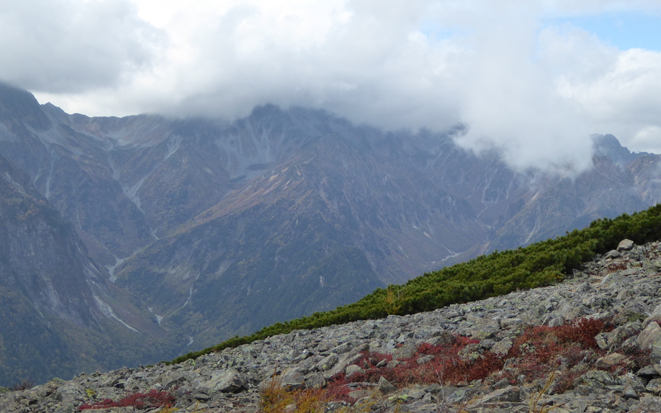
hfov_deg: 39.6
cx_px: 336
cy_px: 204
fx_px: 919
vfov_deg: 25.4
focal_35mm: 51
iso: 160
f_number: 3.9
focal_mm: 7.8
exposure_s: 1/500
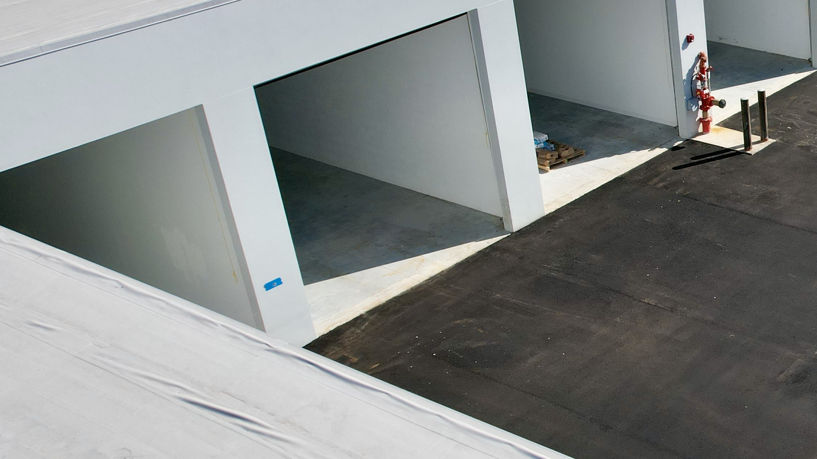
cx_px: 929
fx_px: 1213
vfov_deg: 21.4
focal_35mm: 56
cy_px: 246
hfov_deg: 32.2
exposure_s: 1/3000
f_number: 2.8
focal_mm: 8.38
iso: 130
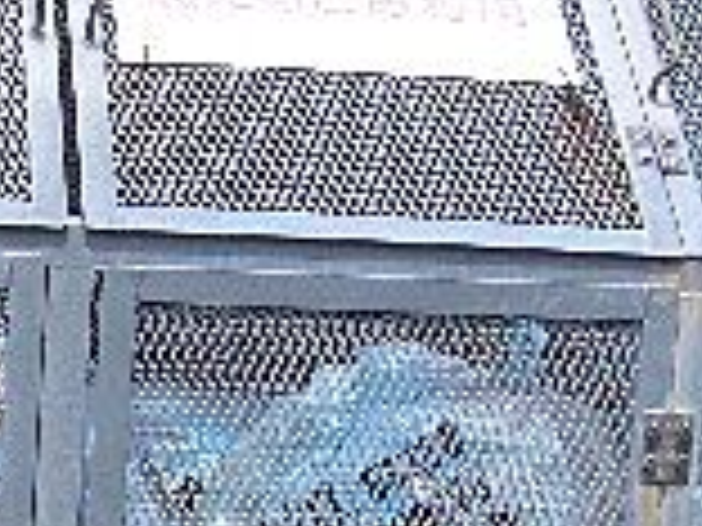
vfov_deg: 10.3
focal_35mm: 144
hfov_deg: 13.4
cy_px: 274
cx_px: -122
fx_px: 2920
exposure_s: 1/400
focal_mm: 5.8
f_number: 4.3
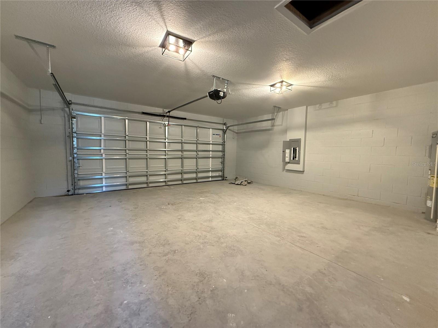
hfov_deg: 102.1
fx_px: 177
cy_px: 164
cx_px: 219
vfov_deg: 85.7
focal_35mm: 14
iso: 640
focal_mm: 2.22
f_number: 2.2
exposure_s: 1/60
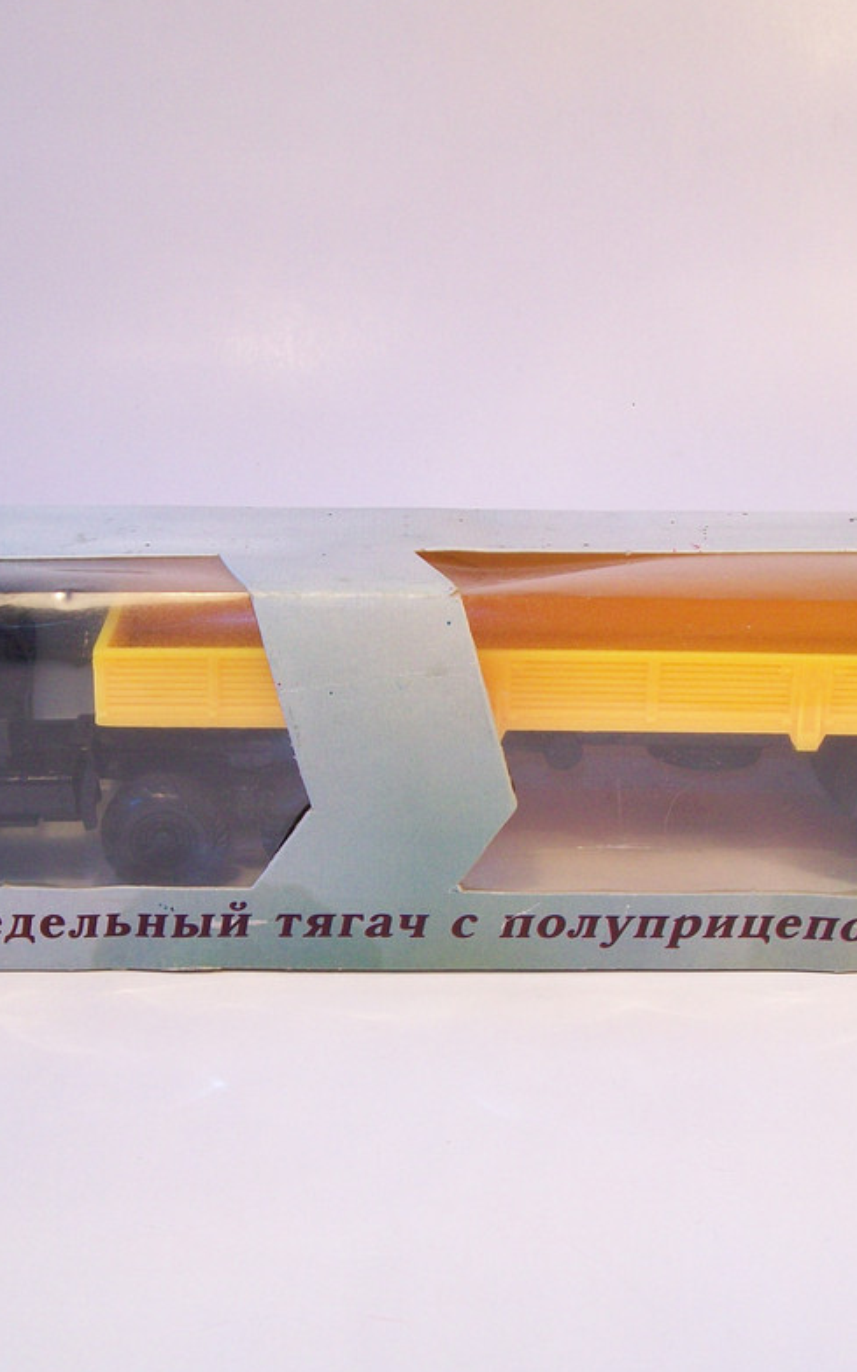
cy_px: 692
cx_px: 409
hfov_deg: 24.9
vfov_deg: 38.9
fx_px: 1944
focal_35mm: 52
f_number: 2.7
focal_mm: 6
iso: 64
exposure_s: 1/40
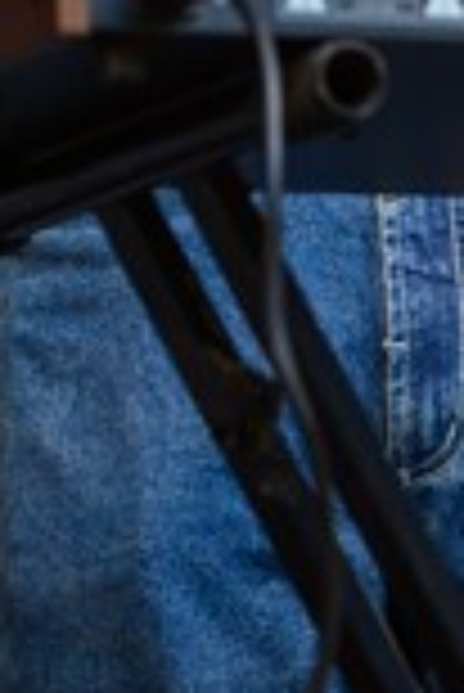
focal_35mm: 584
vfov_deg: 3.5
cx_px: 140
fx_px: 11265
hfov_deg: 2.4
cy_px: -400
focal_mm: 125
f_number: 3.5
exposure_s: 1/800
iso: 640
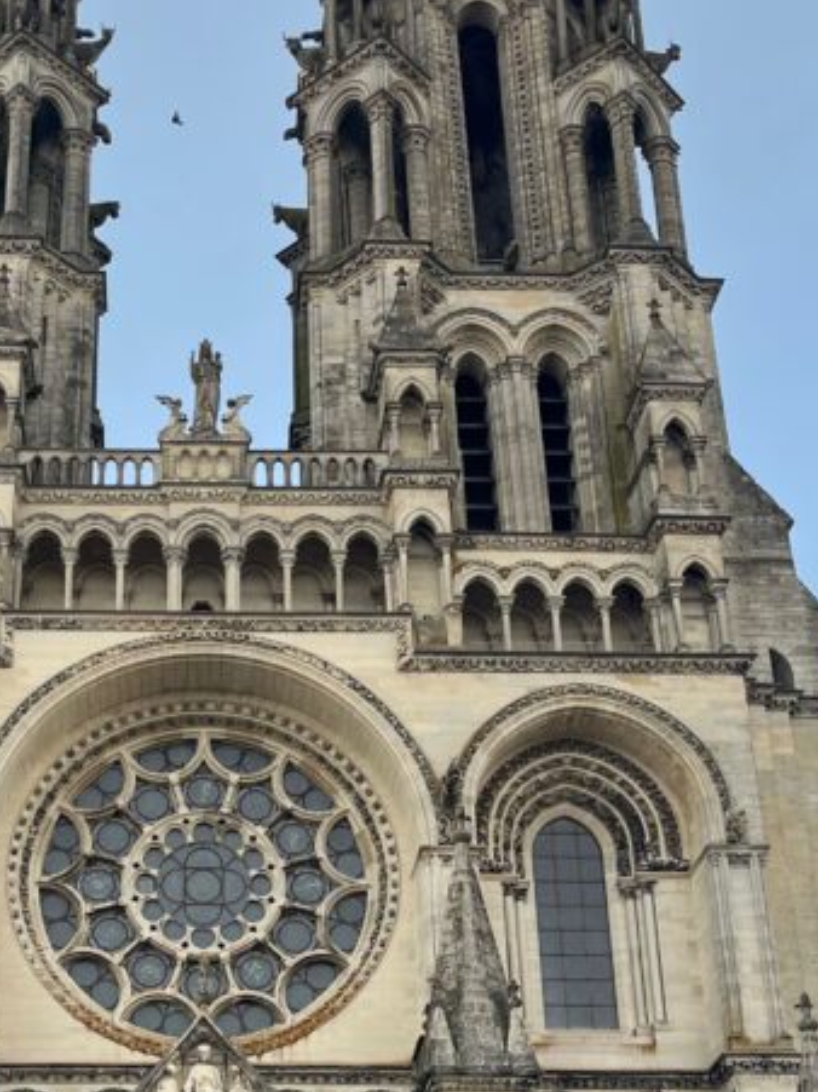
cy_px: 833
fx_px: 1860
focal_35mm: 59
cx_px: 218
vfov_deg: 32.0
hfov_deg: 24.6
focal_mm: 5.1
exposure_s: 1/243
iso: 40
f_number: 1.6
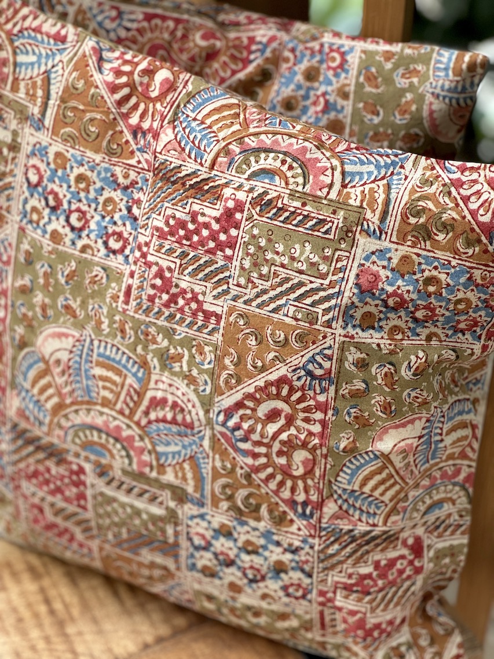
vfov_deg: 25.3
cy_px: 330
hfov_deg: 19.1
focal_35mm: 77
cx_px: 247
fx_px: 1466
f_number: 2.8
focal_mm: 9
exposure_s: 1/99
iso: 160
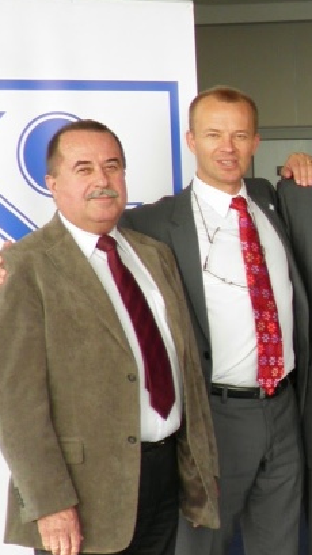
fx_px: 1412
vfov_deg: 22.2
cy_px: 309
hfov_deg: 11.5
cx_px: 587
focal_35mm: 96
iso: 50
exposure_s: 1/60
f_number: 3.3
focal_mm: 5.5
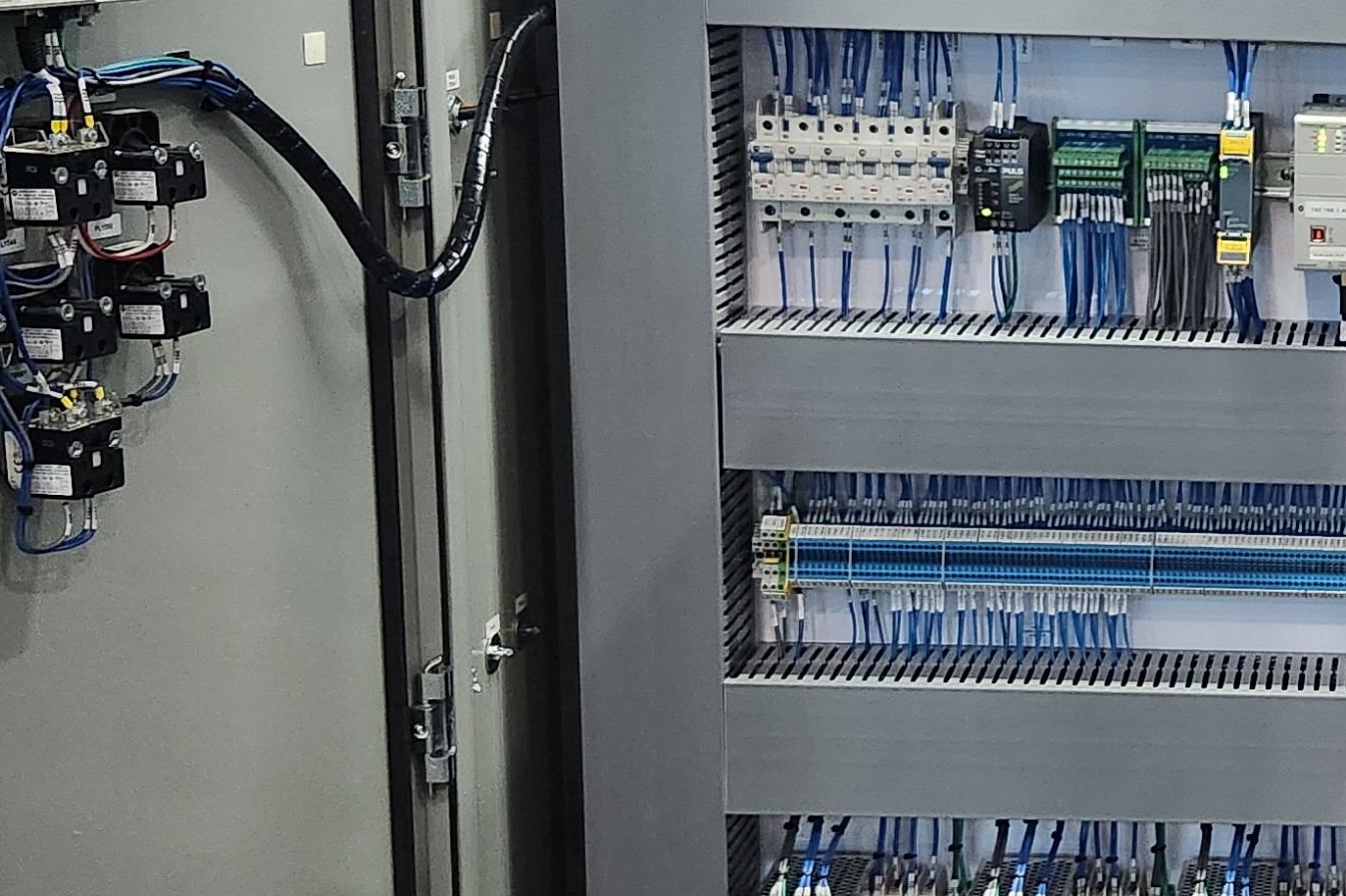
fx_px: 2654
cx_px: 1496
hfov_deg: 26.2
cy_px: 339
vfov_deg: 19.1
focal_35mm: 71
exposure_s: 1/120
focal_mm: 5.4
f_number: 1.8
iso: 640
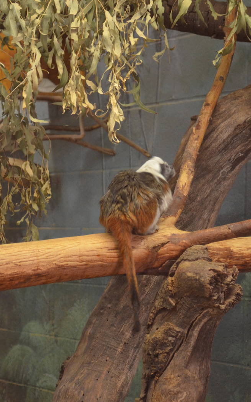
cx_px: 92
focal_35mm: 128
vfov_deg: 16.3
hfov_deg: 10.3
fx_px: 1398
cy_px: 200
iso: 1400
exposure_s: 1/30
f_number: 5.6
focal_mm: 55
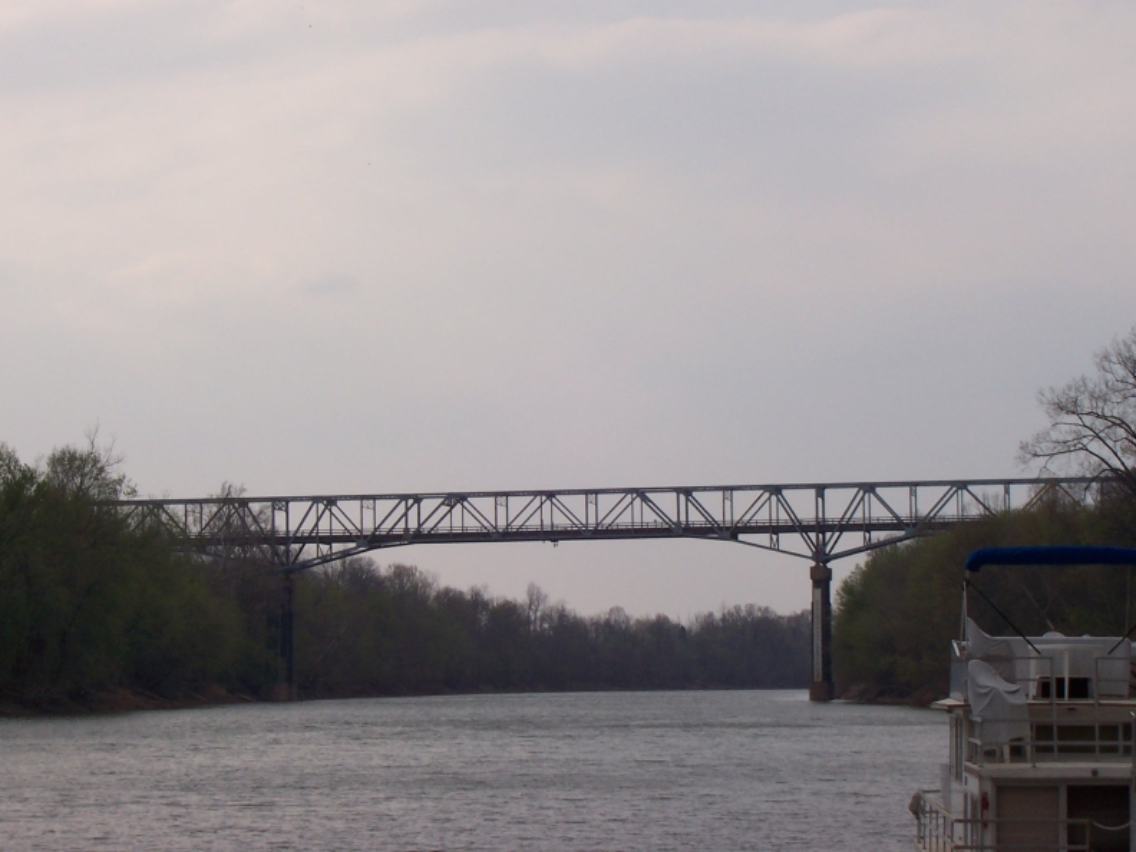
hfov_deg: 17.7
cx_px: 568
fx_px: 3643
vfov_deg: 13.3
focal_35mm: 111
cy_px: 426
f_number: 9.5
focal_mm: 16.8
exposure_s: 1/250
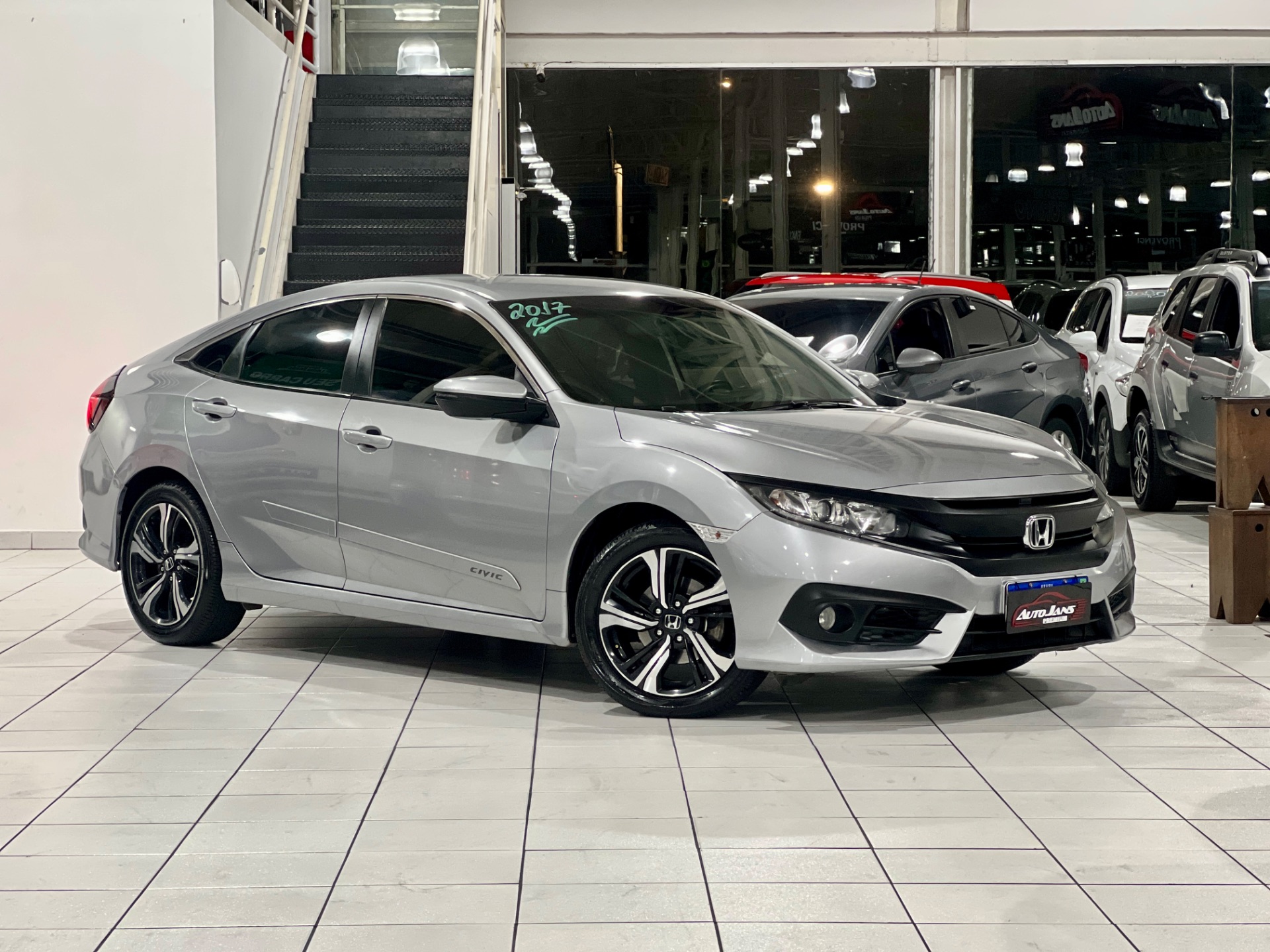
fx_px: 2825
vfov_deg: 19.1
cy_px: 476
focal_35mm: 77
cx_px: 635
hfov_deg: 25.3
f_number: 2.8
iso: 400
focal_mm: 9
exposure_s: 1/40
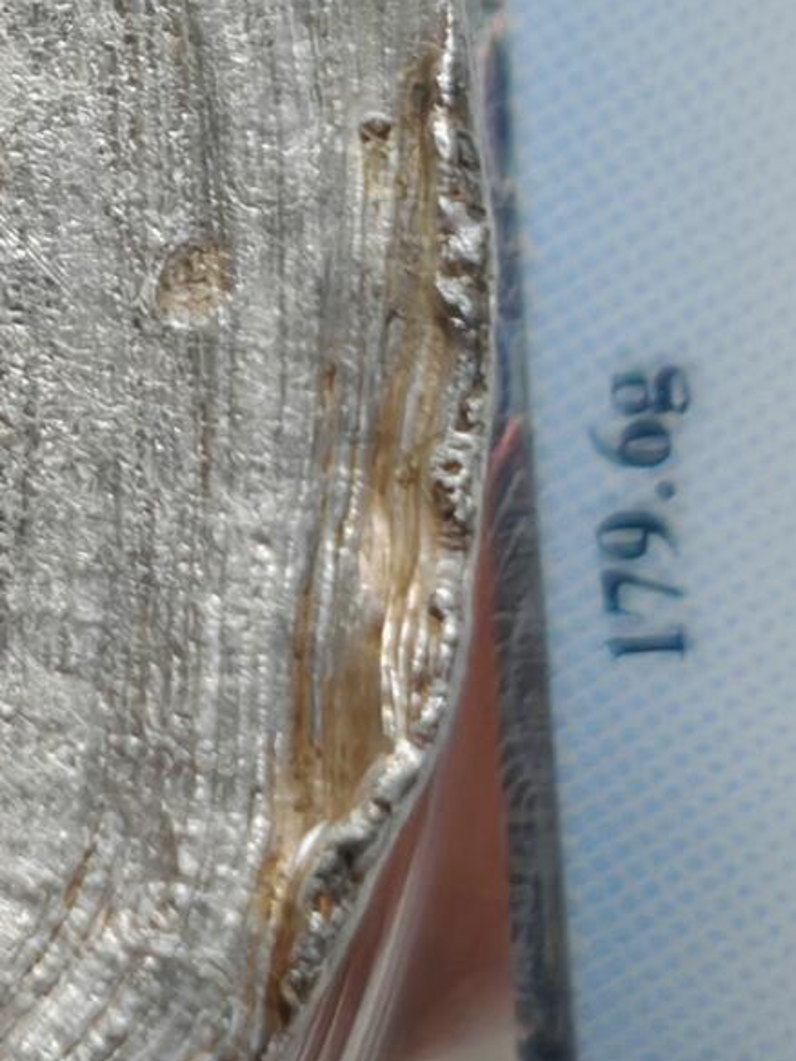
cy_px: 238
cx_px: -358
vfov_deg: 6.8
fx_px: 8983
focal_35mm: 293
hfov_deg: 5.0
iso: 50
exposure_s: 1/120
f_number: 1.6
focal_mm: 7.62
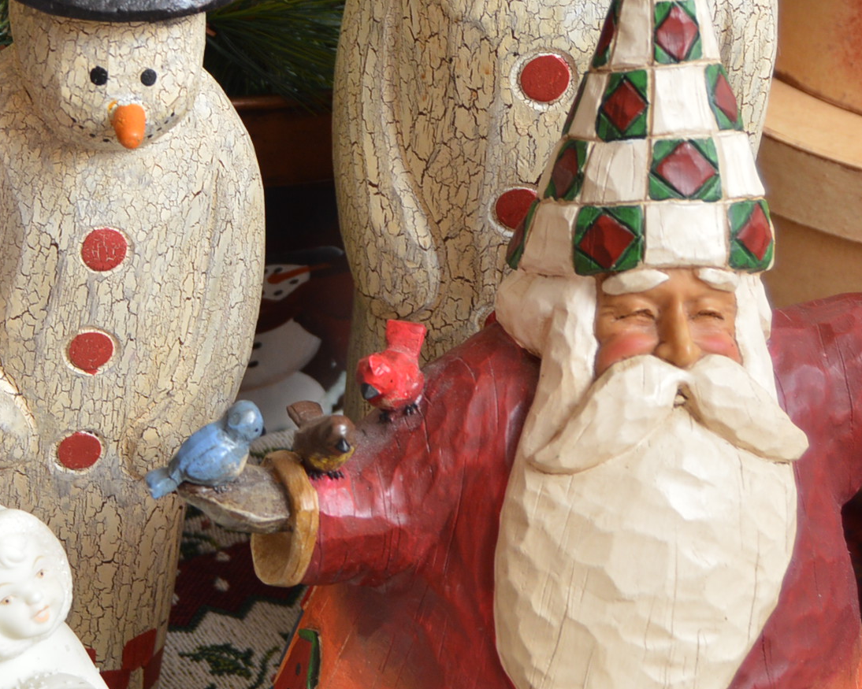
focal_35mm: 116
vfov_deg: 13.3
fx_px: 2959
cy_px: 342
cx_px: 54
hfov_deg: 16.3
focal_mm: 30
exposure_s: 1/160
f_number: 4.2
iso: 200
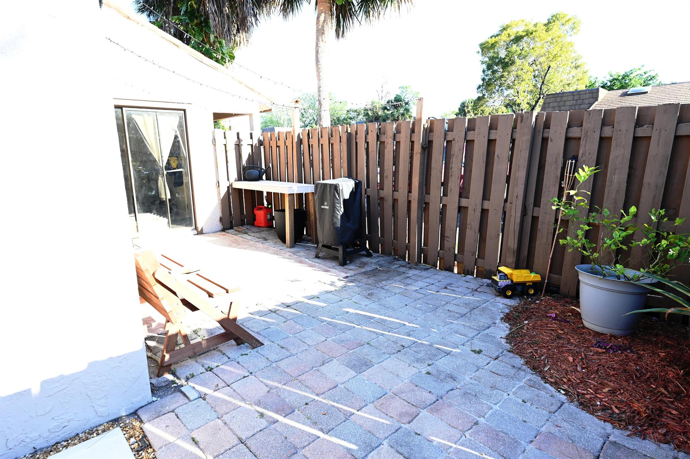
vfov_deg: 63.1
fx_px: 373
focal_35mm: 20
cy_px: 230
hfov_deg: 85.5
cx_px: 345
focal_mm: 19.5
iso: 100
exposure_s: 1/40
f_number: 5.6
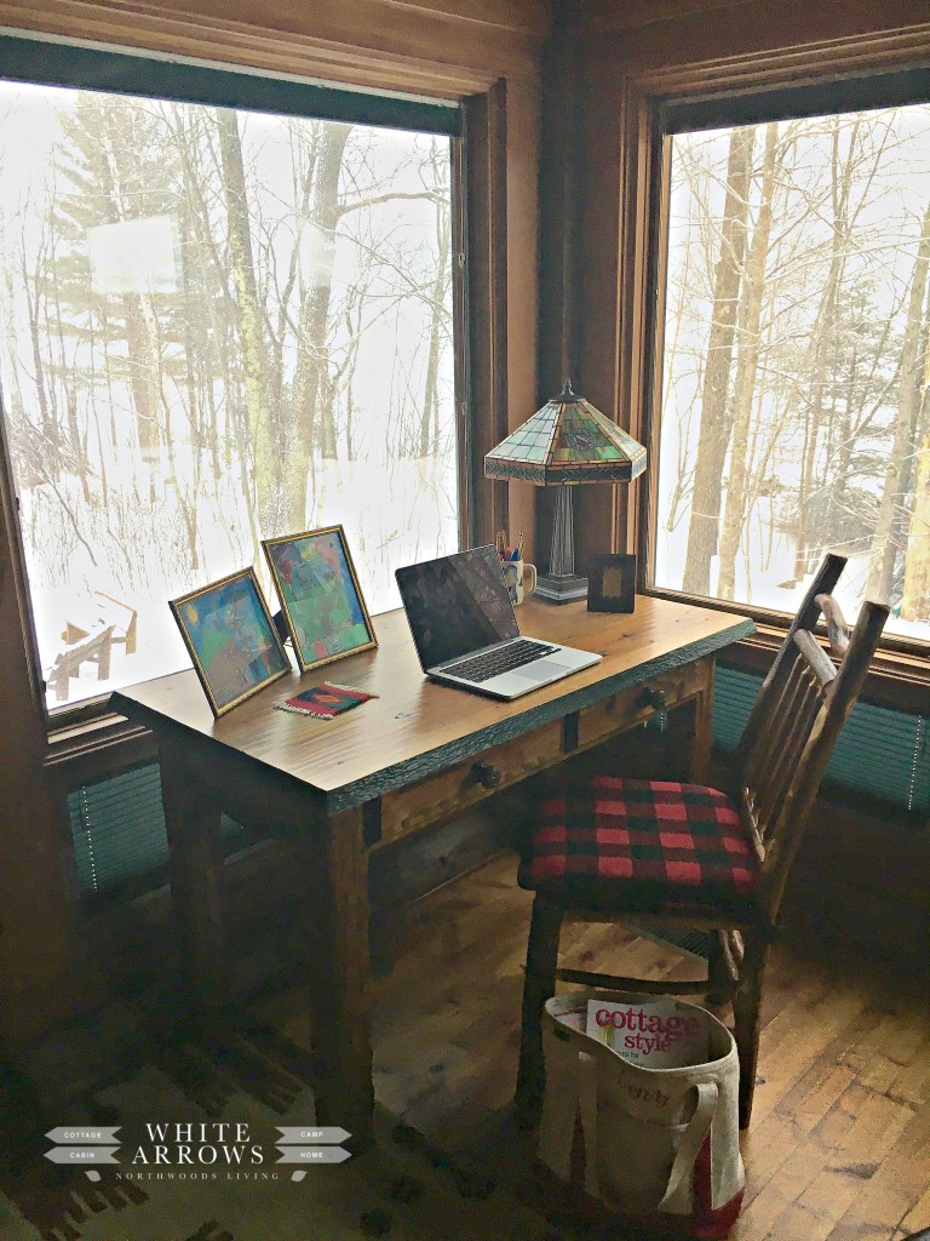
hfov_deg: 48.2
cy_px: 620
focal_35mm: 29
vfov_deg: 61.7
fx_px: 1039
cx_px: 465
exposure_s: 1/30
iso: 25
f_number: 2.2
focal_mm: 4.15
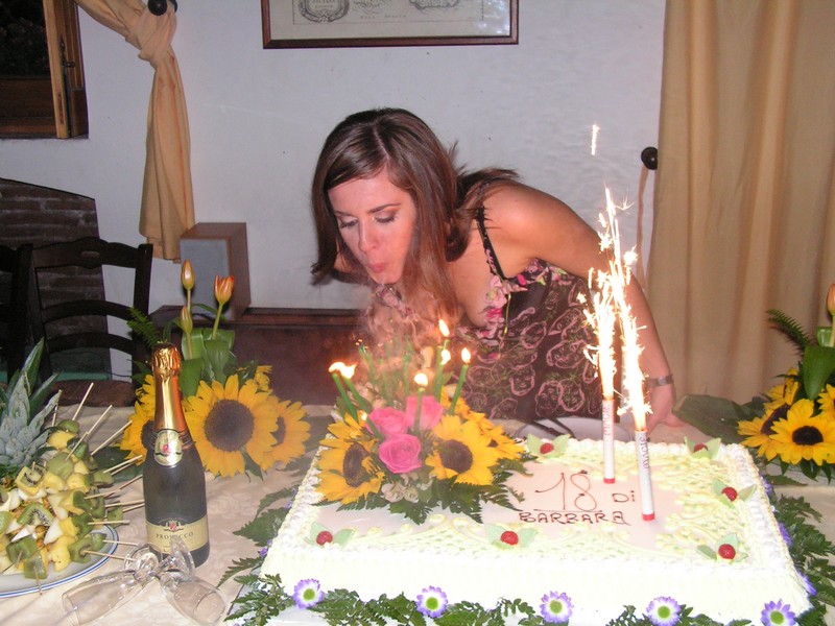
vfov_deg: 32.9
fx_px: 1061
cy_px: 313
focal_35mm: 44
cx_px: 418
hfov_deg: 42.9
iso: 200
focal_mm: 7.4
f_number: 3.2
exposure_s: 1/40
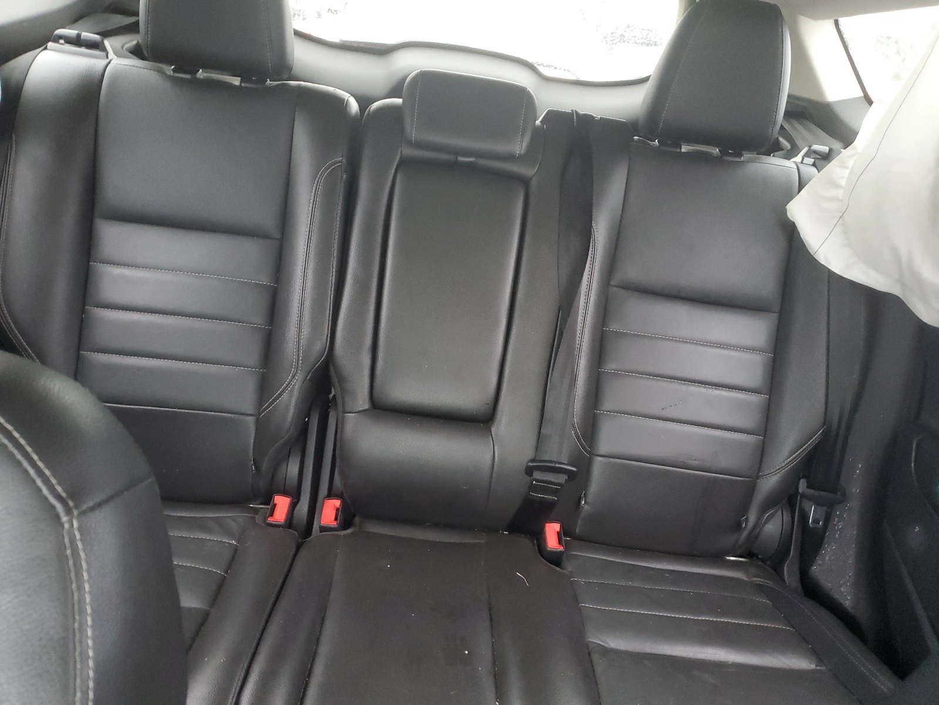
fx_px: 705
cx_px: 470
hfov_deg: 67.3
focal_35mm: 26
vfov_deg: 53.1
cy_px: 352
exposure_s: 1/40
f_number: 1.5
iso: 315
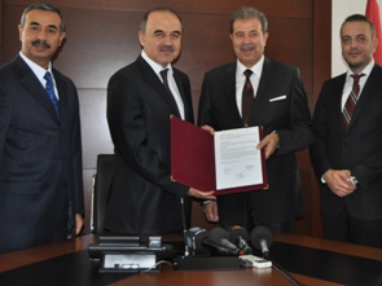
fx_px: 629
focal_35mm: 57
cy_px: 98
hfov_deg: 33.6
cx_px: 240
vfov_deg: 25.5
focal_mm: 26
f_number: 4
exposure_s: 1/60
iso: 800
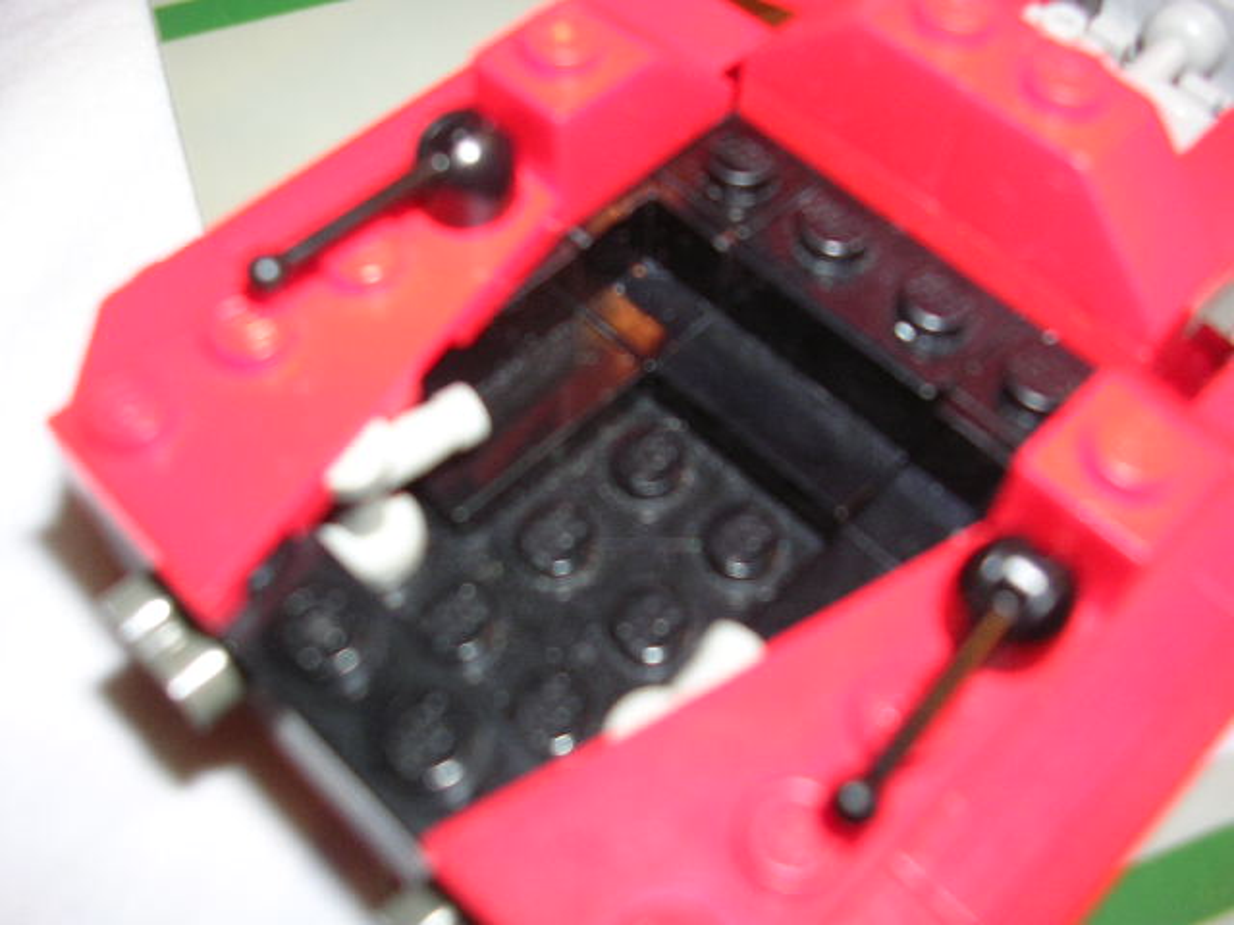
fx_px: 1355
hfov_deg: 49.0
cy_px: 462
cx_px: 617
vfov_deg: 37.7
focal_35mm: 38
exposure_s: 1/60.1
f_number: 2.8
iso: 50
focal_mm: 5.8
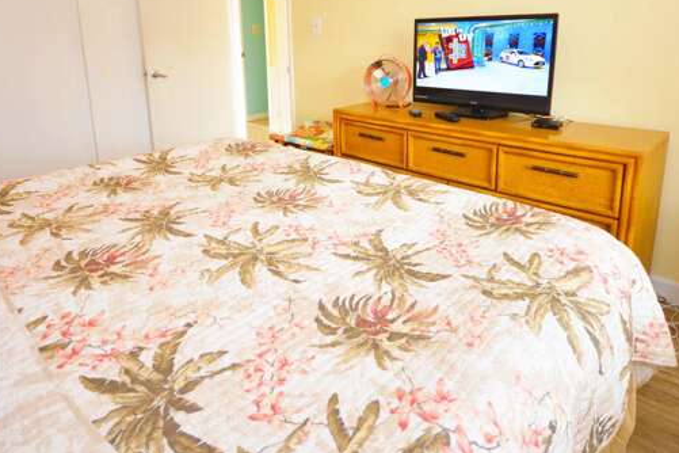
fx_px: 434
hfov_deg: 76.1
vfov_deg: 53.4
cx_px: 328
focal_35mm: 23
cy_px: 132
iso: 1250
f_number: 4
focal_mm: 10
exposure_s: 1/60
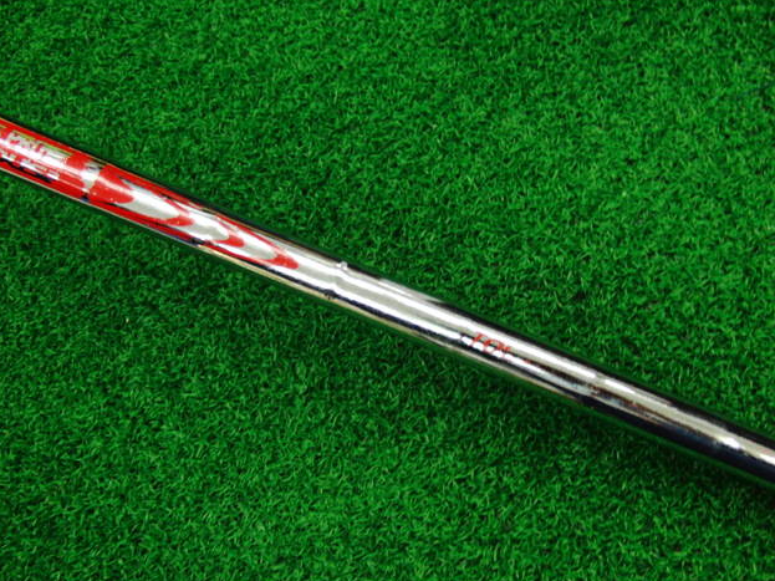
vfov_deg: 37.7
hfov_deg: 49.0
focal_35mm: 38
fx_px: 851
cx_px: 378
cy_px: 297
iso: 400
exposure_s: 1/50
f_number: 3.6
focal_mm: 6.42
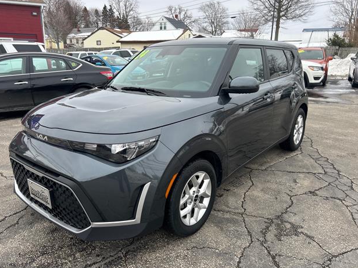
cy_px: 136
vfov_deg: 51.4
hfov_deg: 65.3
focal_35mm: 27
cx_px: 174
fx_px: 279
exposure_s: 1/588
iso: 50
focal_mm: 5.7
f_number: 1.5
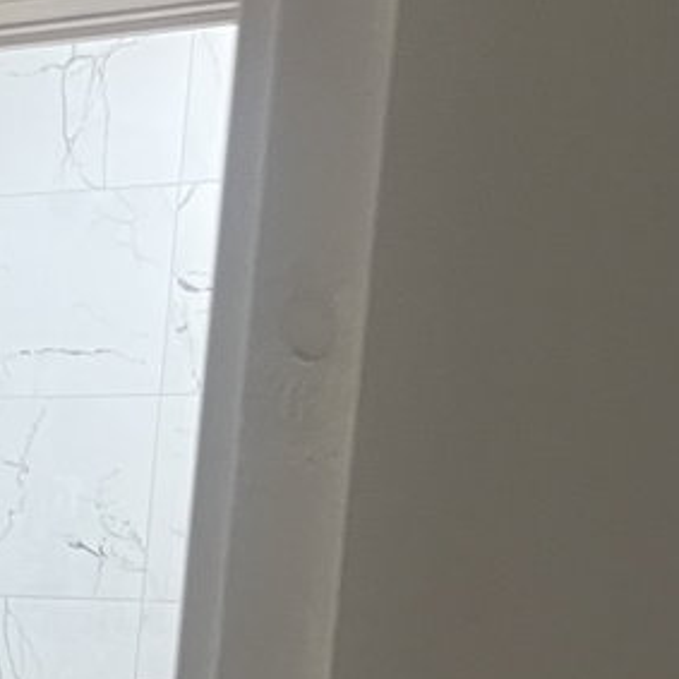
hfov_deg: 11.5
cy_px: 1017
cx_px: -869
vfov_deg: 12.7
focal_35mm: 130
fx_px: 2885
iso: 64
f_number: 1.5
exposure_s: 1/50
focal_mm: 5.7
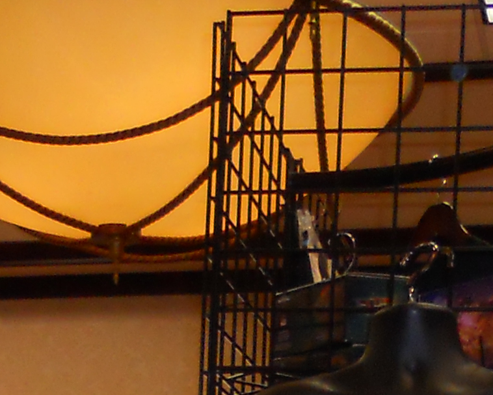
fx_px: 2029
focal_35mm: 139
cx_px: 241
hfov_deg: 13.9
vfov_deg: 10.0
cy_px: 895
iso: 200
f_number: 3.2
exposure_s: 1/25
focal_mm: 4.9
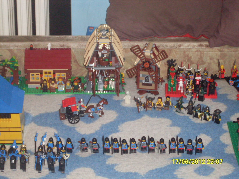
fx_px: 787
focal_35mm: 114
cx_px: 120
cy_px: 90
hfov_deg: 17.3
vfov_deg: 13.0
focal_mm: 18.9
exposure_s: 1/60
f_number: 5.2
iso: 240
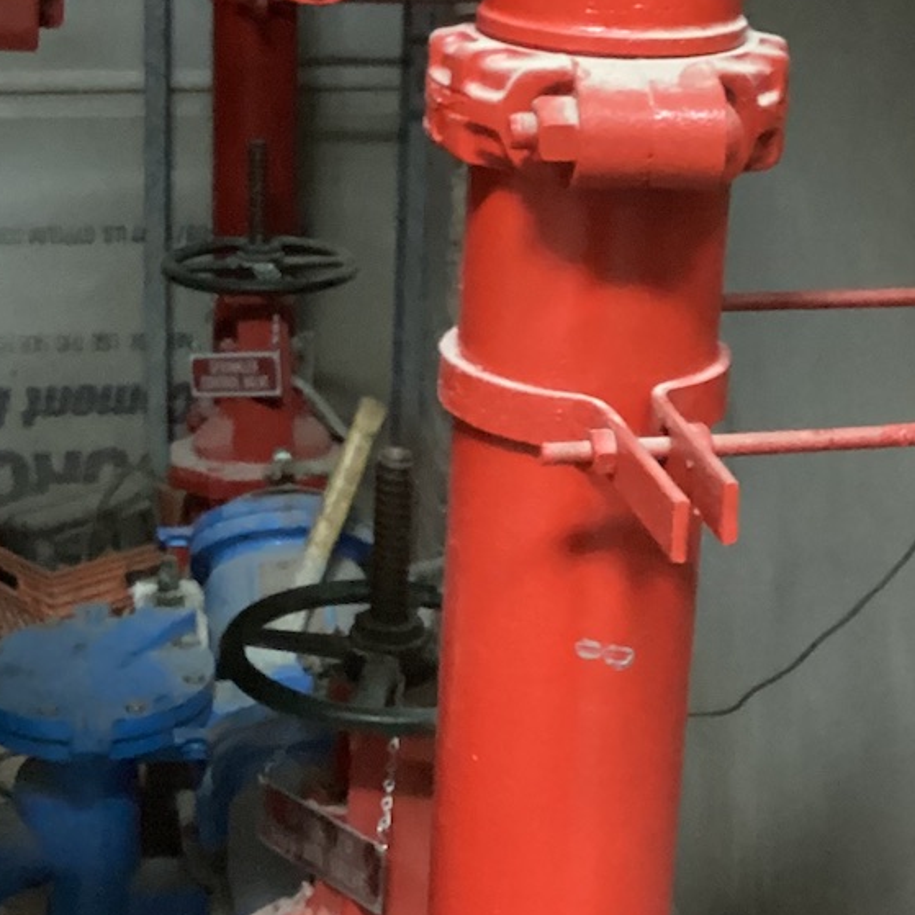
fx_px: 2153
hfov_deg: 23.6
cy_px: 202
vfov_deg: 23.7
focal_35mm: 72
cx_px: 172
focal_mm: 3.3
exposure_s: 1/17
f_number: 2.4
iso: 640
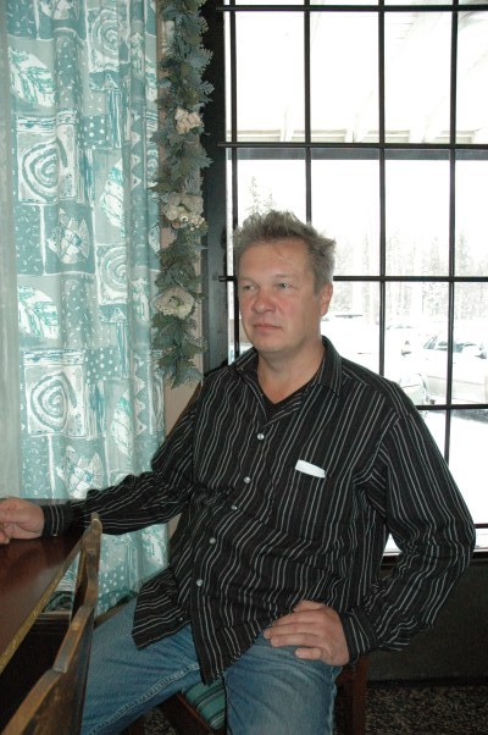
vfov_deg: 67.4
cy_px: 368
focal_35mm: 27
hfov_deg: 47.8
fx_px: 550
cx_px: 244
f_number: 5
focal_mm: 18
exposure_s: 1/100
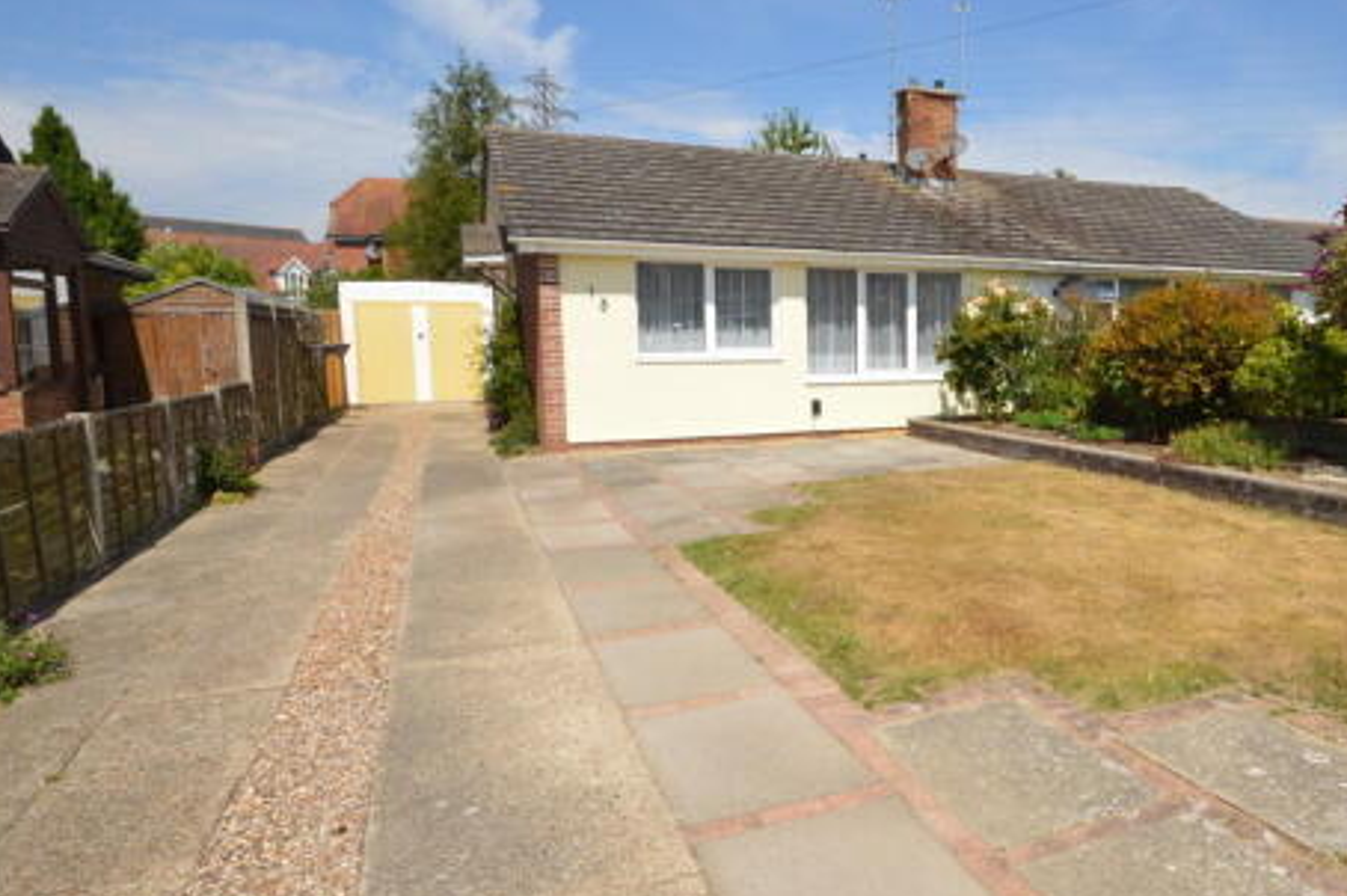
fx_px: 972
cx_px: 958
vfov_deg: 49.5
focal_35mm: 26
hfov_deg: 66.4
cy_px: 421
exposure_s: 1/200
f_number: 11
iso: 100
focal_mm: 12
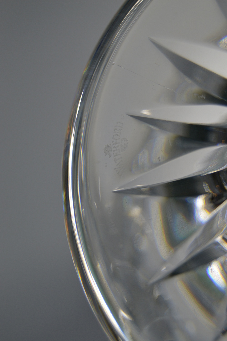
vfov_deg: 26.0
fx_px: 739
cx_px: 114
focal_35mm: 78
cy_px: 170
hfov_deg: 17.5
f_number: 5.6
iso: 220
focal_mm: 52
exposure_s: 1/125
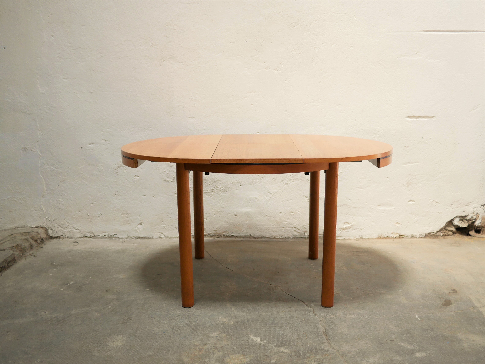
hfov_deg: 46.8
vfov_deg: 36.0
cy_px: 182
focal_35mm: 40
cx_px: 242
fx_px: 561
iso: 250
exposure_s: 1/60
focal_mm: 20
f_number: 1.7
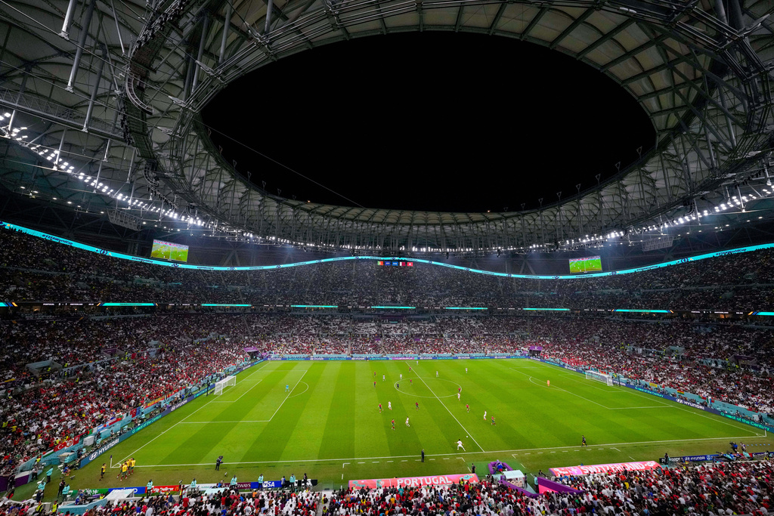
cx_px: 387
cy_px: 258
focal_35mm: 12
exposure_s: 1/2500
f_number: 2.8
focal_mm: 12
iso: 3200
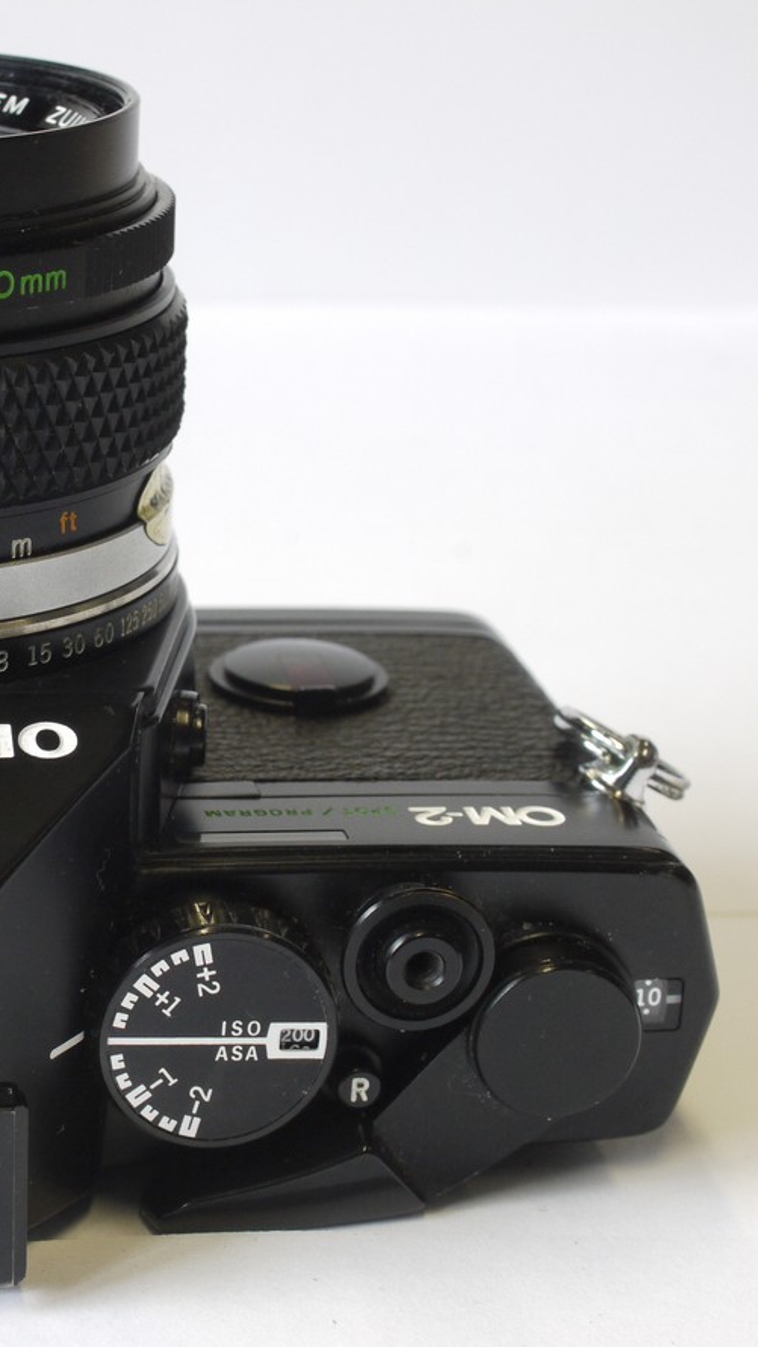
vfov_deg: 24.2
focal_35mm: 88
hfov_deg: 13.4
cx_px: -103
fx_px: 3145
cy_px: 668
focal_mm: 30
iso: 400
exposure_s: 1/40
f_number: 8
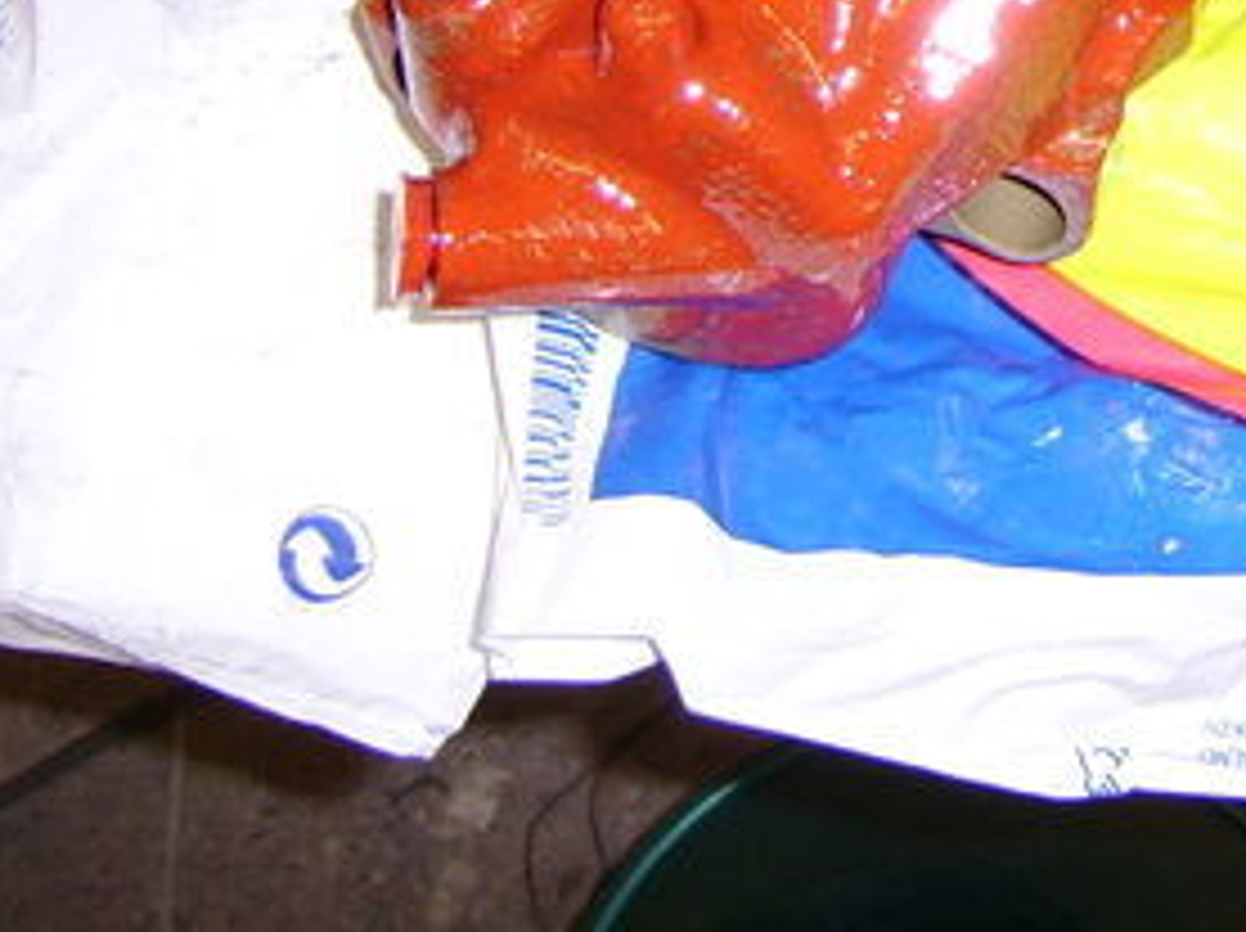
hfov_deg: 23.5
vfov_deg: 17.4
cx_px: 1134
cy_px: -140
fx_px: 2912
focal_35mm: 81
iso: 100
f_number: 2.8
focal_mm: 5.95
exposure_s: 1/30
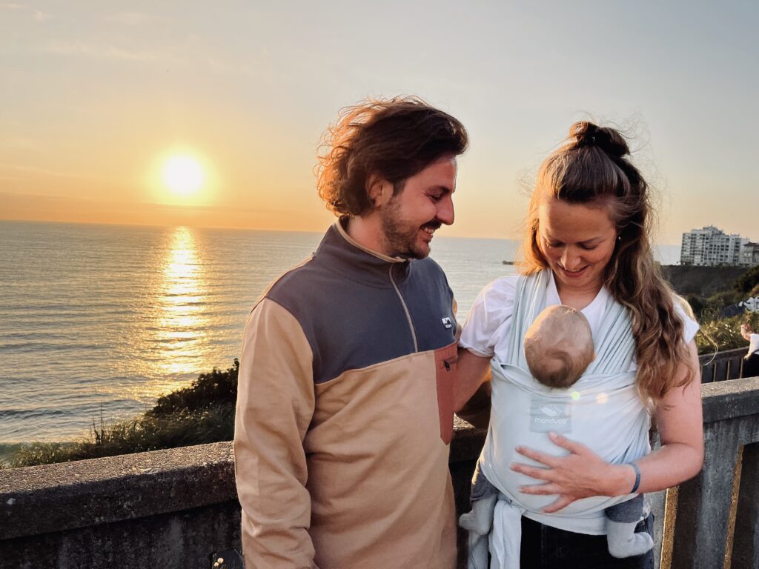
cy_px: 284
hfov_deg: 67.3
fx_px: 570
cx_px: 380
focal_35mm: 26
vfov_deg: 53.1
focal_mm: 5.1
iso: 50
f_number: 1.6
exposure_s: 1/2024
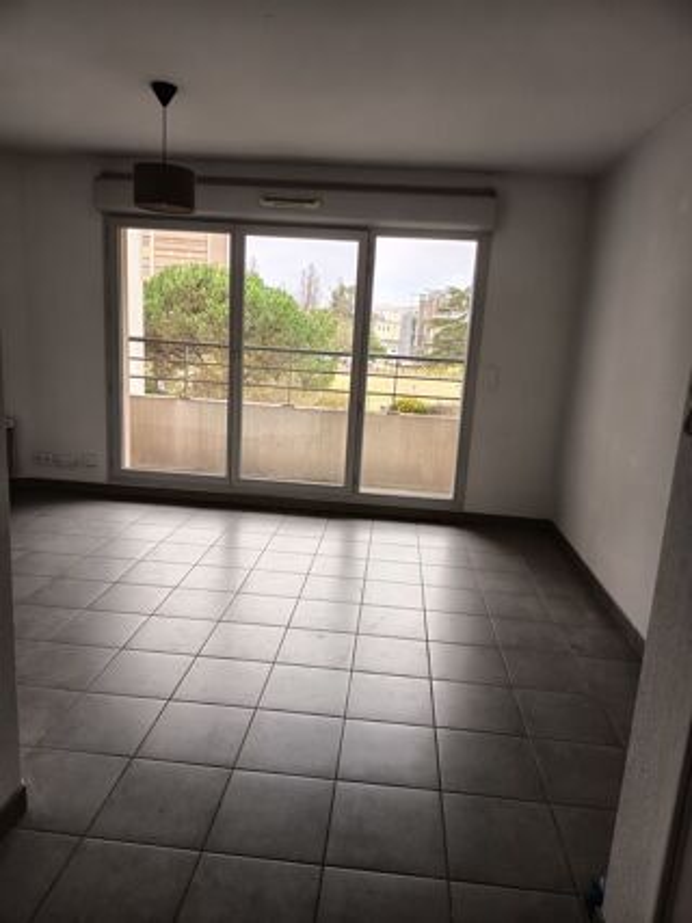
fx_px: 640
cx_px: 346
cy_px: 462
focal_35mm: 24
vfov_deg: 71.6
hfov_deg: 56.8
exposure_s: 1/100
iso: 247
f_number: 1.7
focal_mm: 5.27
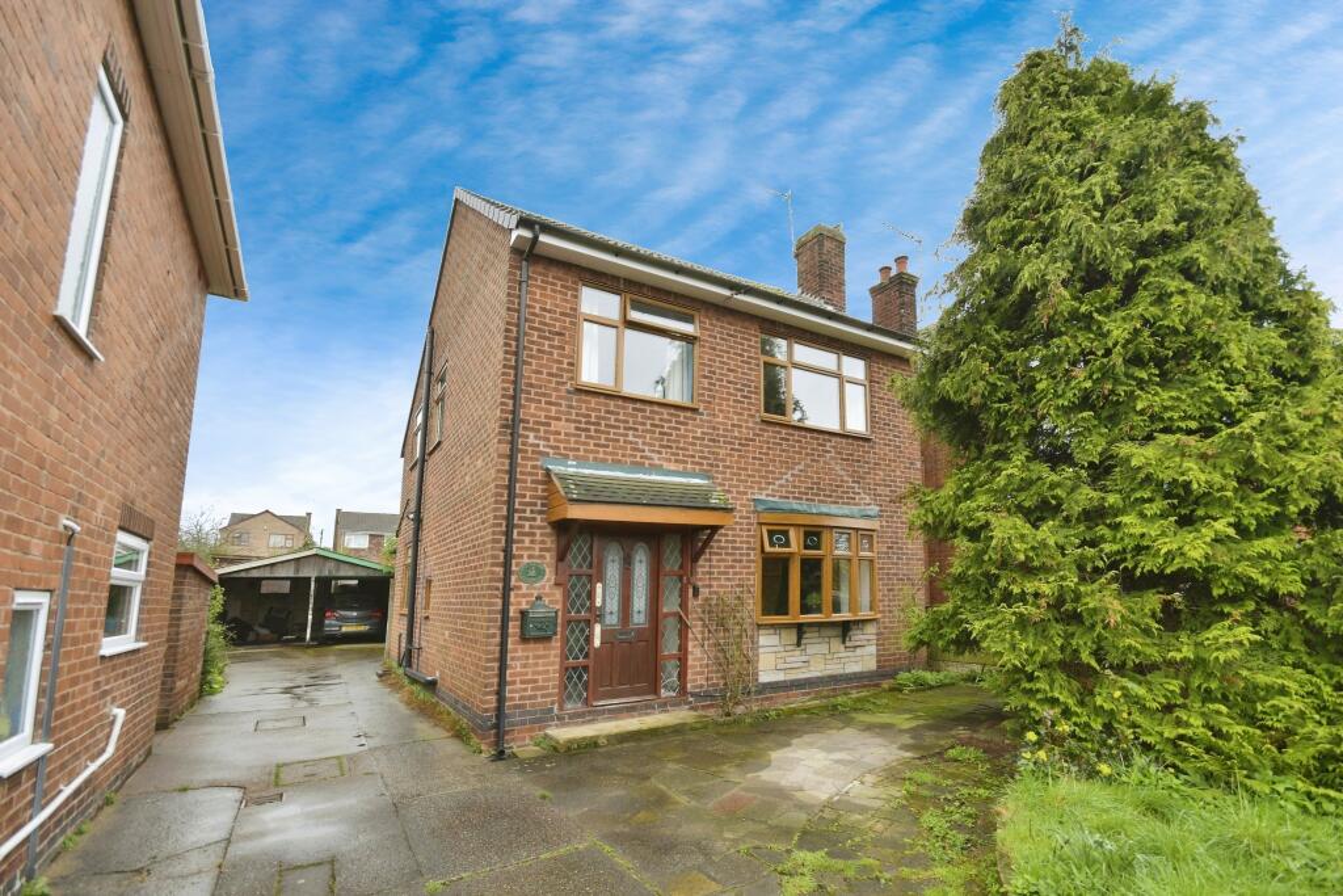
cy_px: 448
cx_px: 672
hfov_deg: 100.4
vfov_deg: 77.3
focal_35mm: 15
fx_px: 560
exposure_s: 1/200
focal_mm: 10
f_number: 8
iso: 400
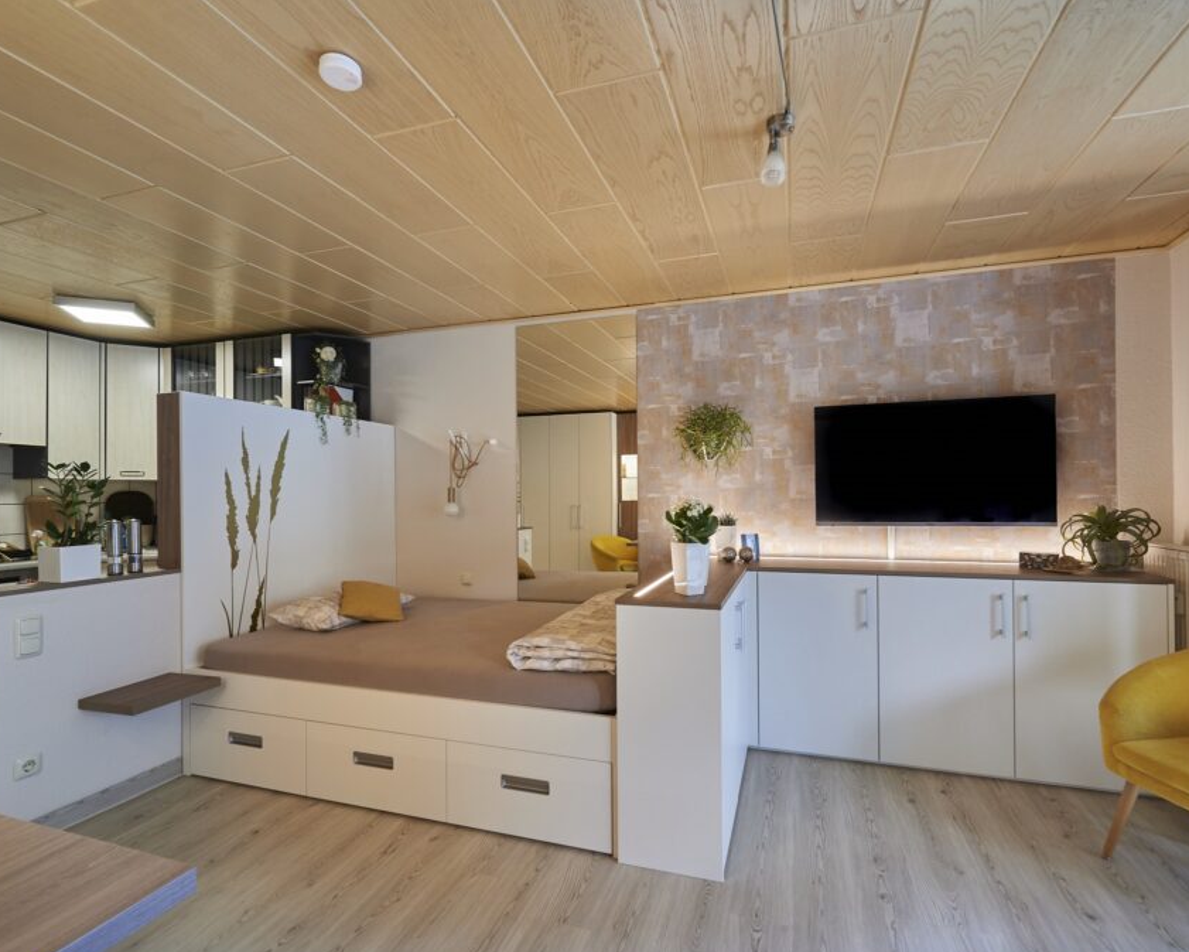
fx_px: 563
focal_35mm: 16
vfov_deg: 80.4
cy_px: 481
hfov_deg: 93.1
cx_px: 615
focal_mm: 14
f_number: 8
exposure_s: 1/13
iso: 320
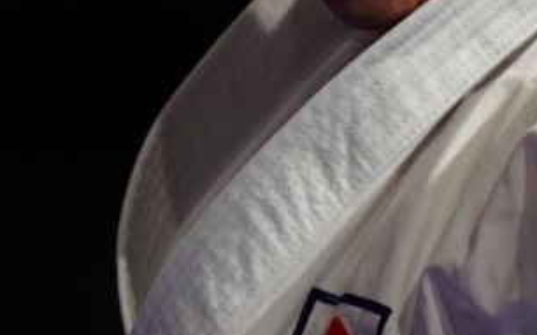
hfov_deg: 0.9
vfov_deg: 0.5
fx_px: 35038
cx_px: 211
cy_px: 123
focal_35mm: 2395
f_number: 2.8
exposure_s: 1/500
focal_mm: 400
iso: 1250
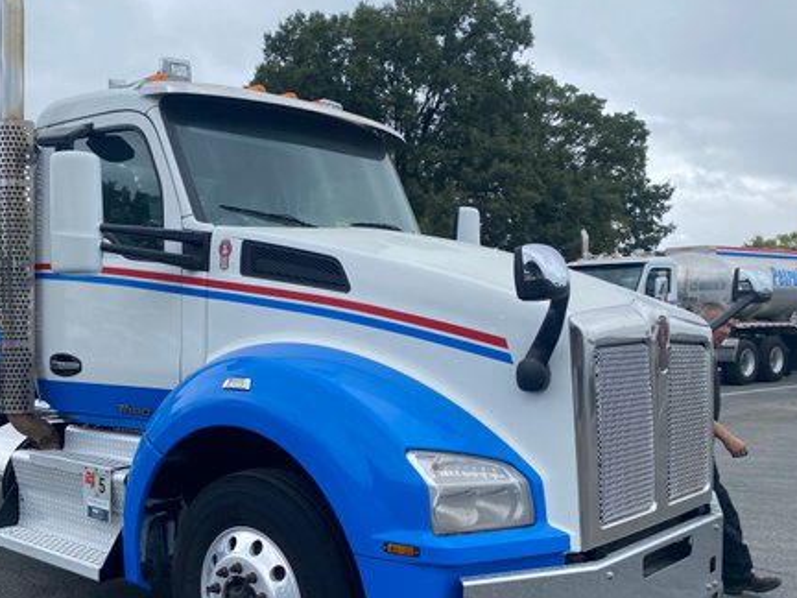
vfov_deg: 37.6
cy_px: 357
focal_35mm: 38
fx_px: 875
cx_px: 248
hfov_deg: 47.9
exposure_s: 1/1114
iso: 32
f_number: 1.8
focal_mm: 4.25
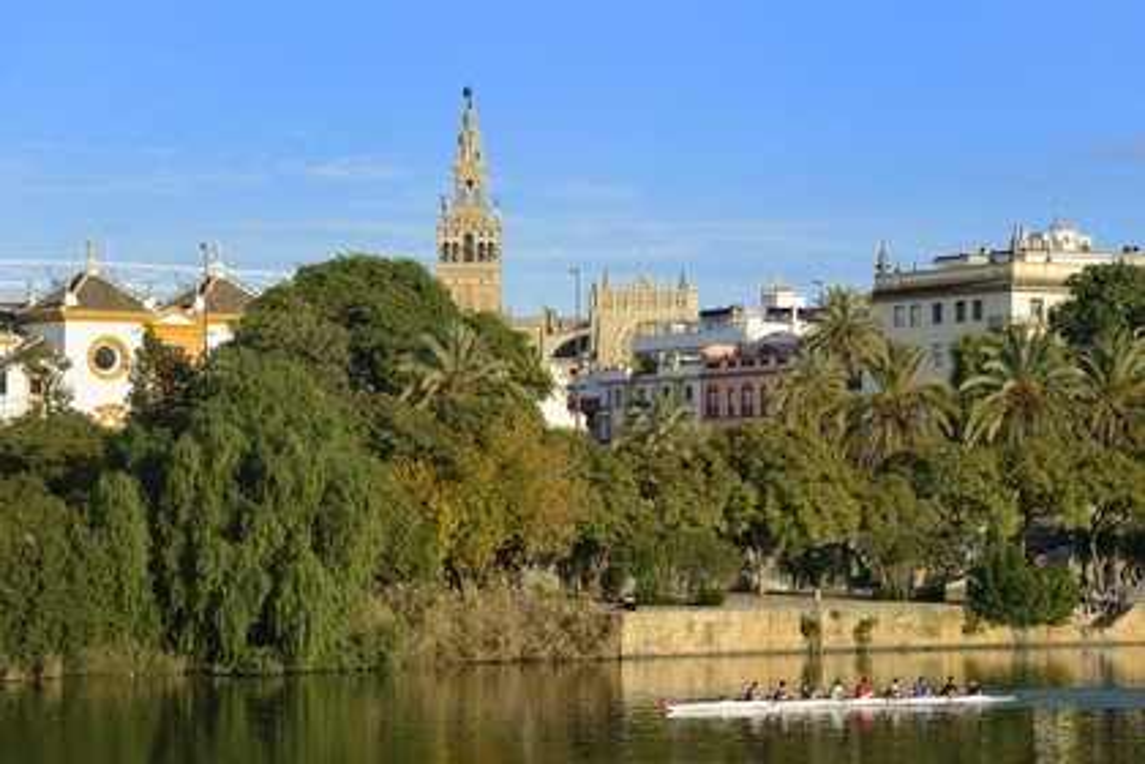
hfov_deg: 17.1
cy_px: 382
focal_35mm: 120
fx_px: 3816
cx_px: 572
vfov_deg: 11.4
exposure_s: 1/320
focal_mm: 120
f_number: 9
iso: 200
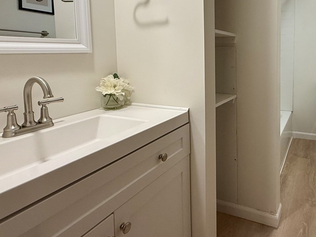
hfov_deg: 65.1
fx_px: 228
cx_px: 238
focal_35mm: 25
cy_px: 70
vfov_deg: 53.3
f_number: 2.2
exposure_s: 1/120
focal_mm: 2.22
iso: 250
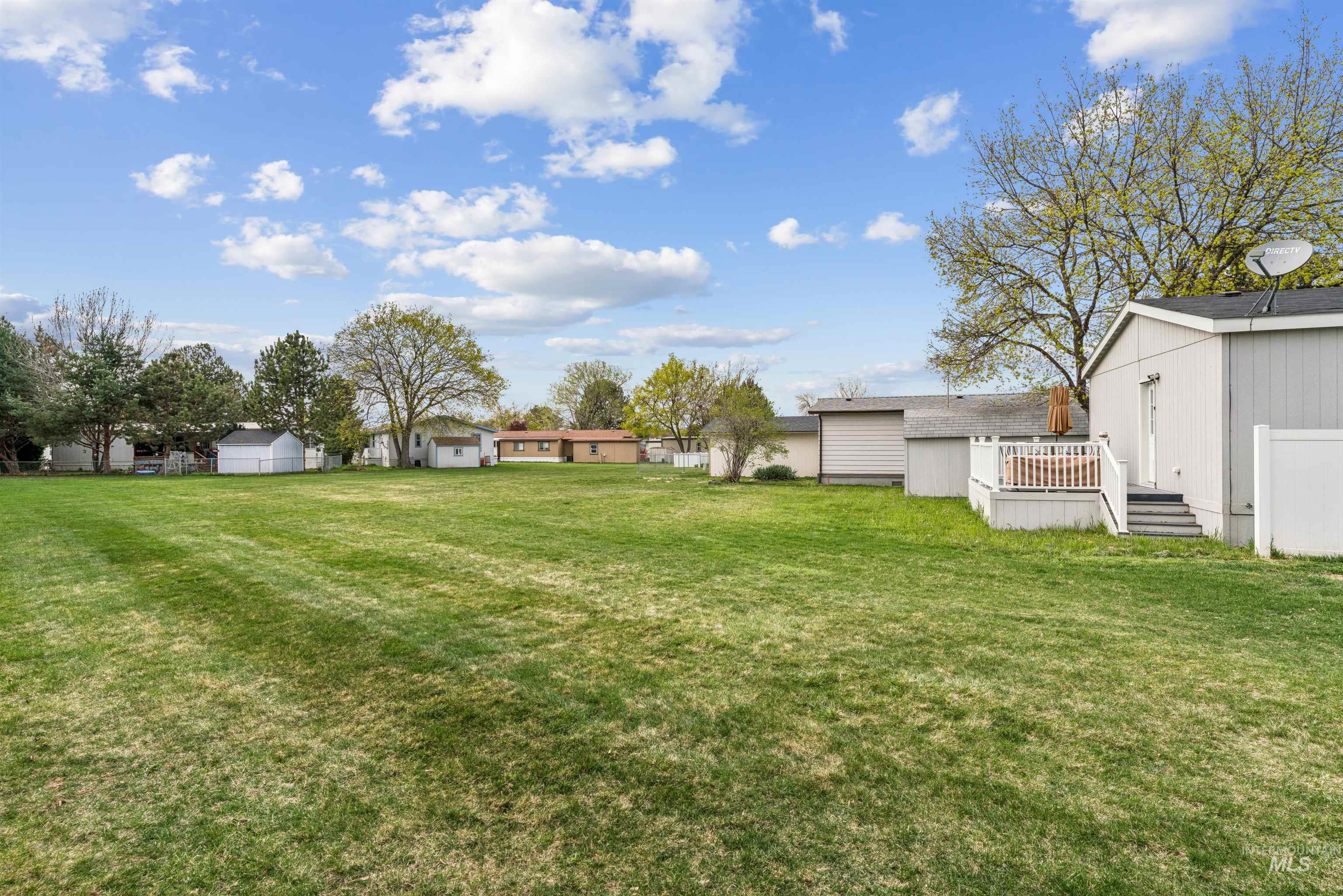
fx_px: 698
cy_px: 448
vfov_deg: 65.4
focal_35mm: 19
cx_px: 672
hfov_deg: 87.8
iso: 400
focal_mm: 18.7
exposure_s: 1/400
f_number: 13
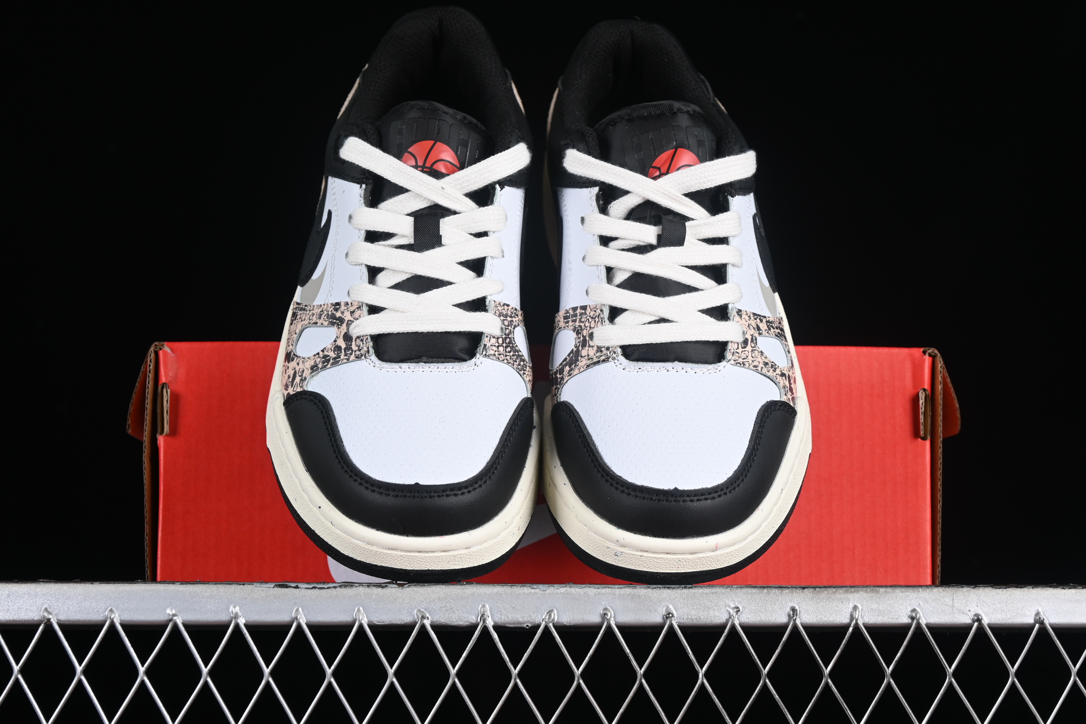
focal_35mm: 75
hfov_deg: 27.0
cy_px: 362
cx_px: 543
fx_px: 2262
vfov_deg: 18.2
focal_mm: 50
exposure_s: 1/60
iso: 160
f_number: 7.1
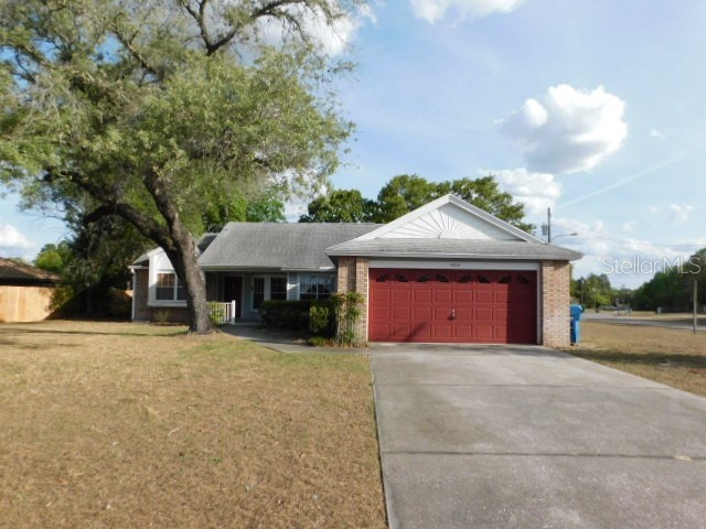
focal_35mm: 23
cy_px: 264
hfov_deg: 73.9
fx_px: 469
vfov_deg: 58.9
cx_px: 353
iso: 125
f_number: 3
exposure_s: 1/1250
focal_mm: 4
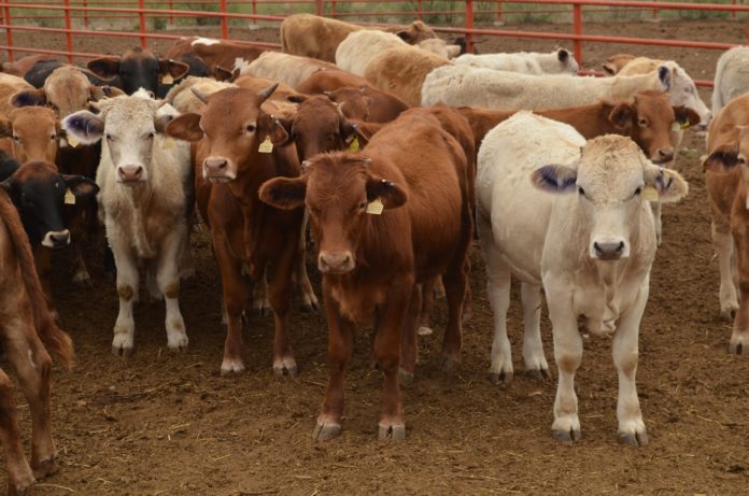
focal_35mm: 72
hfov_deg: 28.1
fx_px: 1495
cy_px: 248
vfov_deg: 18.8
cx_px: 374
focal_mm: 48
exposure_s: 1/400
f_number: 8
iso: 400
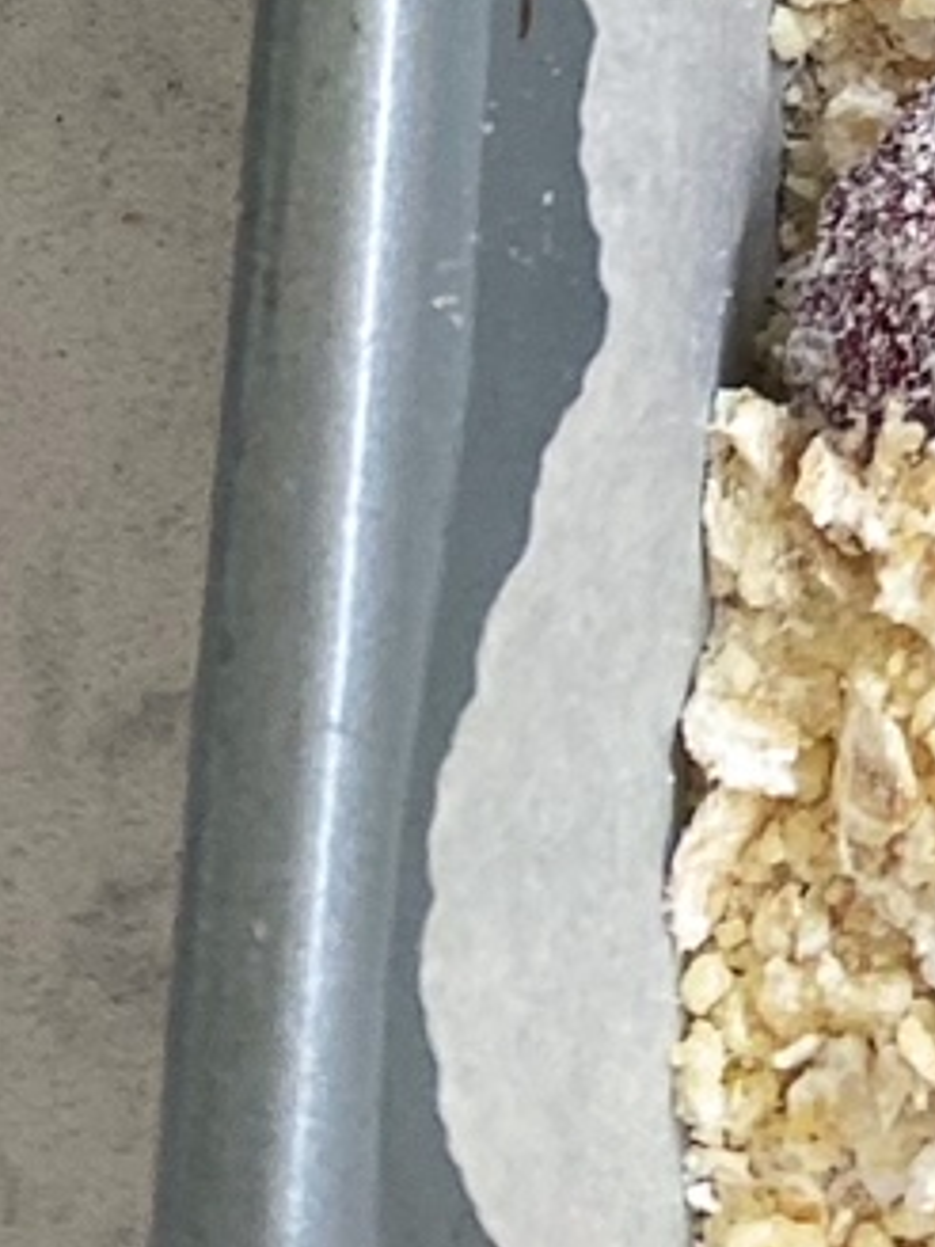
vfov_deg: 10.0
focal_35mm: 160
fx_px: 5762
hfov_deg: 8.7
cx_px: 1923
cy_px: -2182
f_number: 1.8
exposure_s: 1/120
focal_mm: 4.25
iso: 100
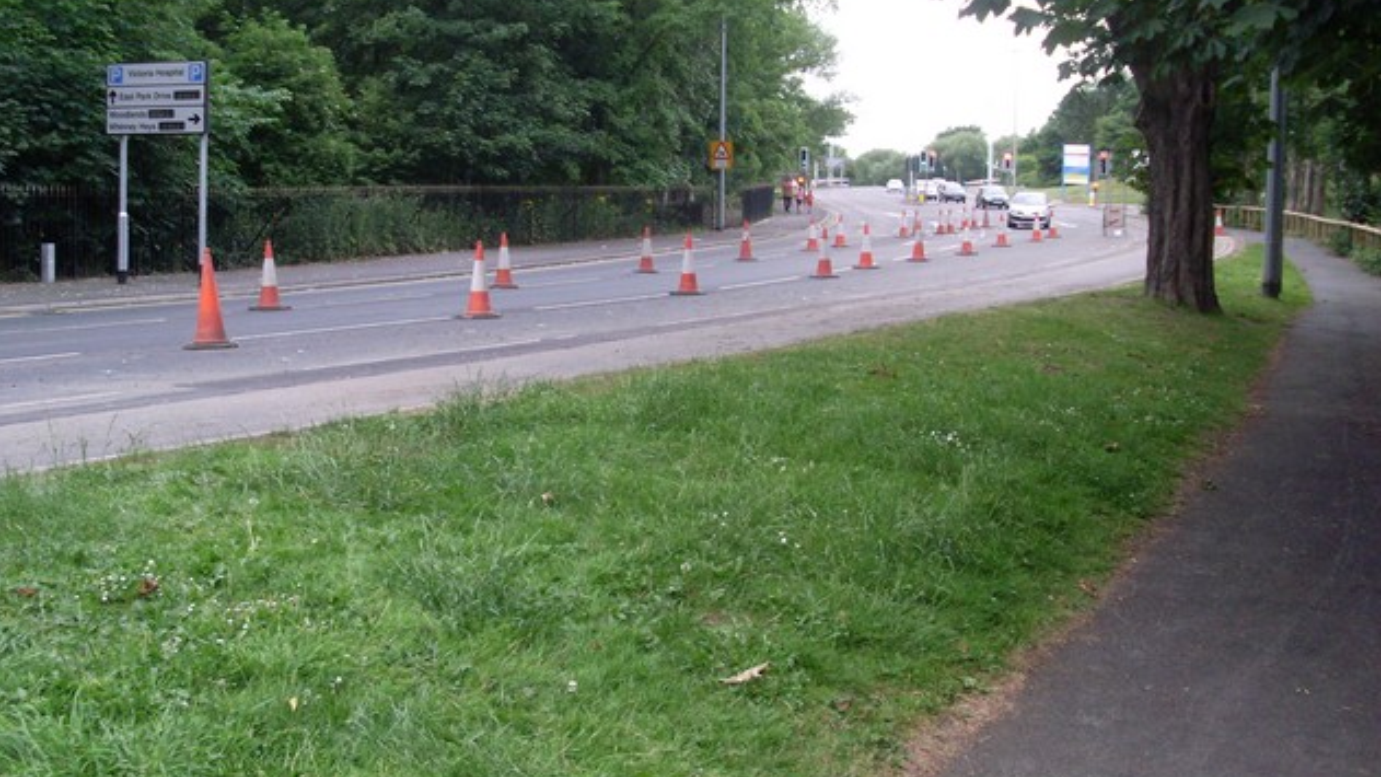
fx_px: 1538
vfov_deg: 28.3
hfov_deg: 48.4
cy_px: 317
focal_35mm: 42
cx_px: 683
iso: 160
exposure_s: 1/60
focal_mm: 6.3
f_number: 3
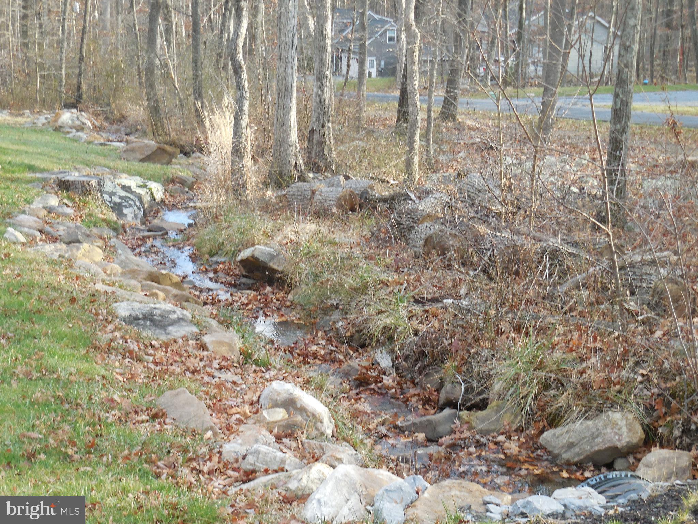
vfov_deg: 24.0
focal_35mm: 61
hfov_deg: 31.7
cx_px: 349
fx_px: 1230
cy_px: 262
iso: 200
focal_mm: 11
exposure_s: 1/60
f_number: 4.5
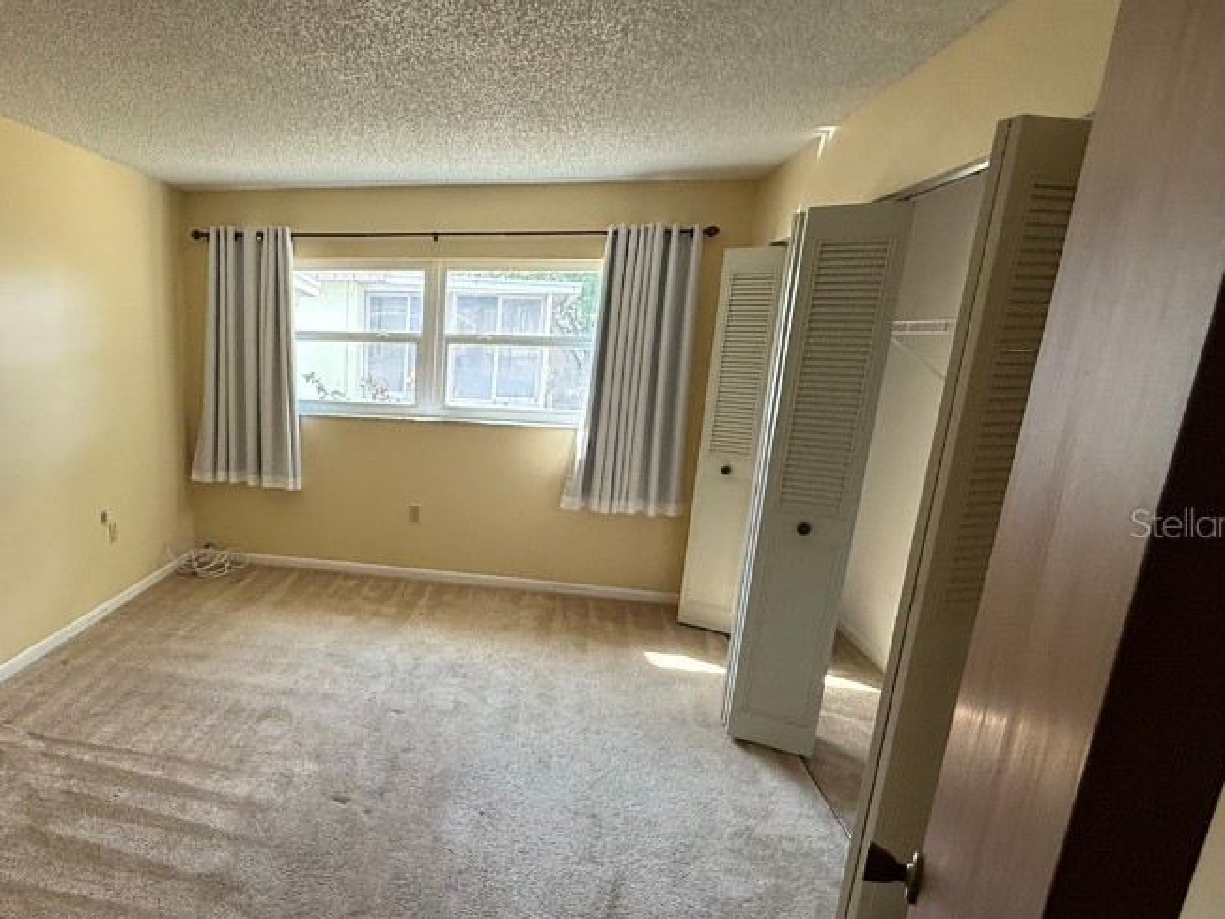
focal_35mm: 22
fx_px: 779
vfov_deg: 60.8
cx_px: 346
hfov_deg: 72.4
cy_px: 522
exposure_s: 1/99
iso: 200
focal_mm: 2.22
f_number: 2.2
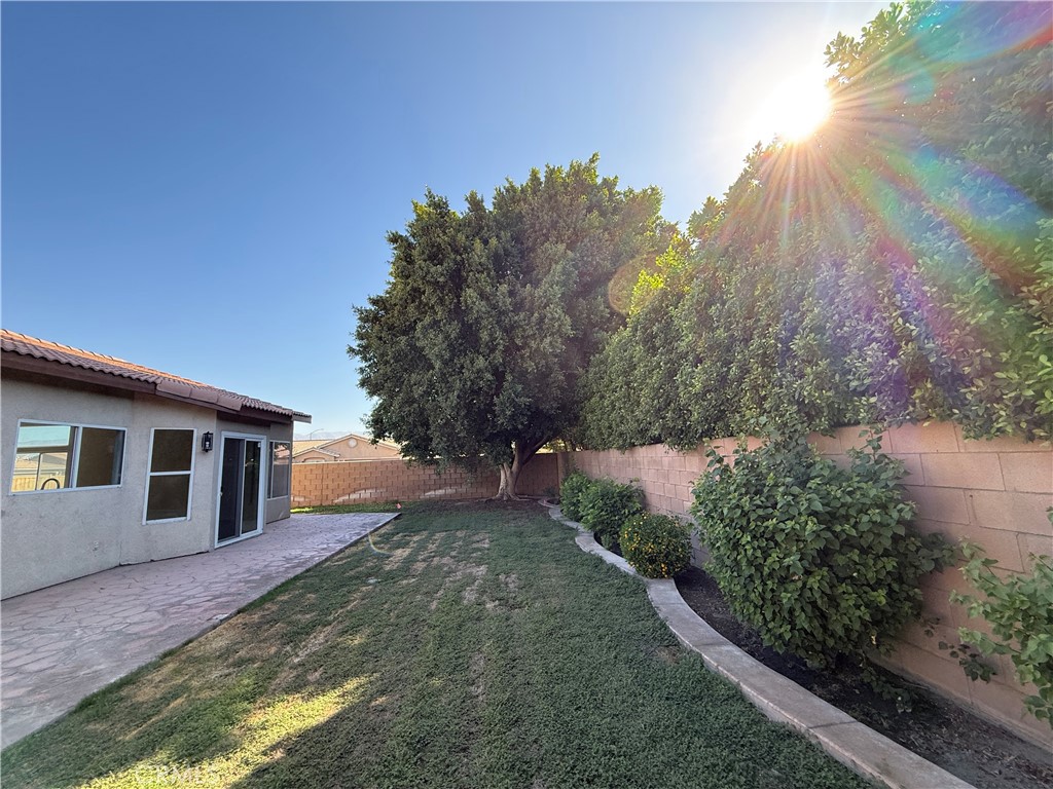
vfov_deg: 85.7
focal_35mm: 14
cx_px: 526
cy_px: 394
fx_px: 426
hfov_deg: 102.1
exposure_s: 1/270
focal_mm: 2.22
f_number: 2.2
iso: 64
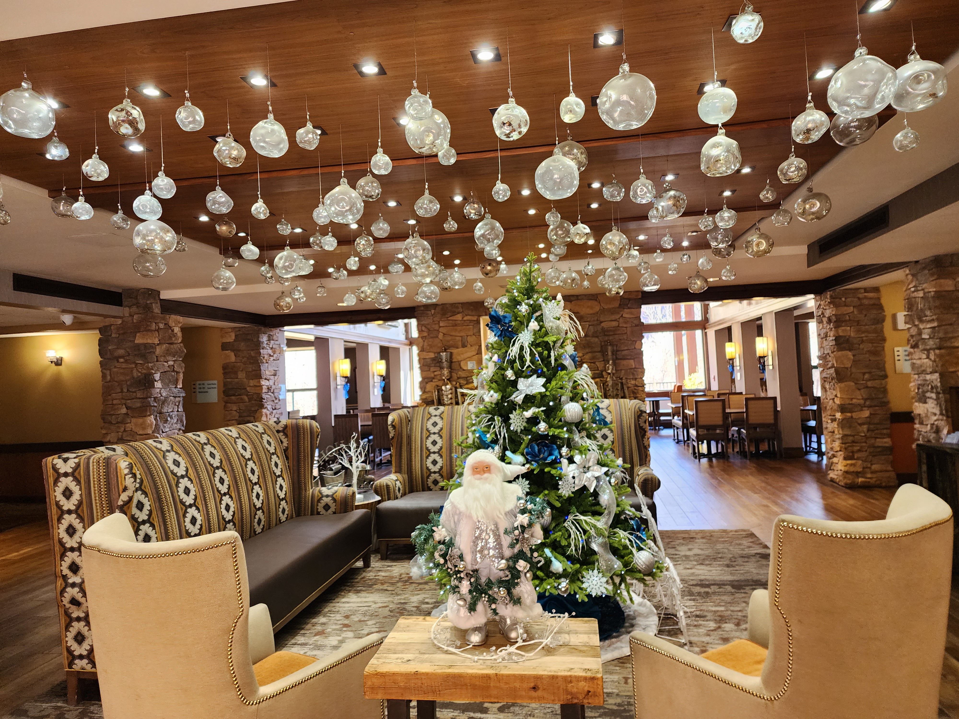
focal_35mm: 23
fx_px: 637
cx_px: 480
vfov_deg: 58.9
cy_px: 360
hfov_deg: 73.9
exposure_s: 1/120
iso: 250
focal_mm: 6.4
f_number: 1.8
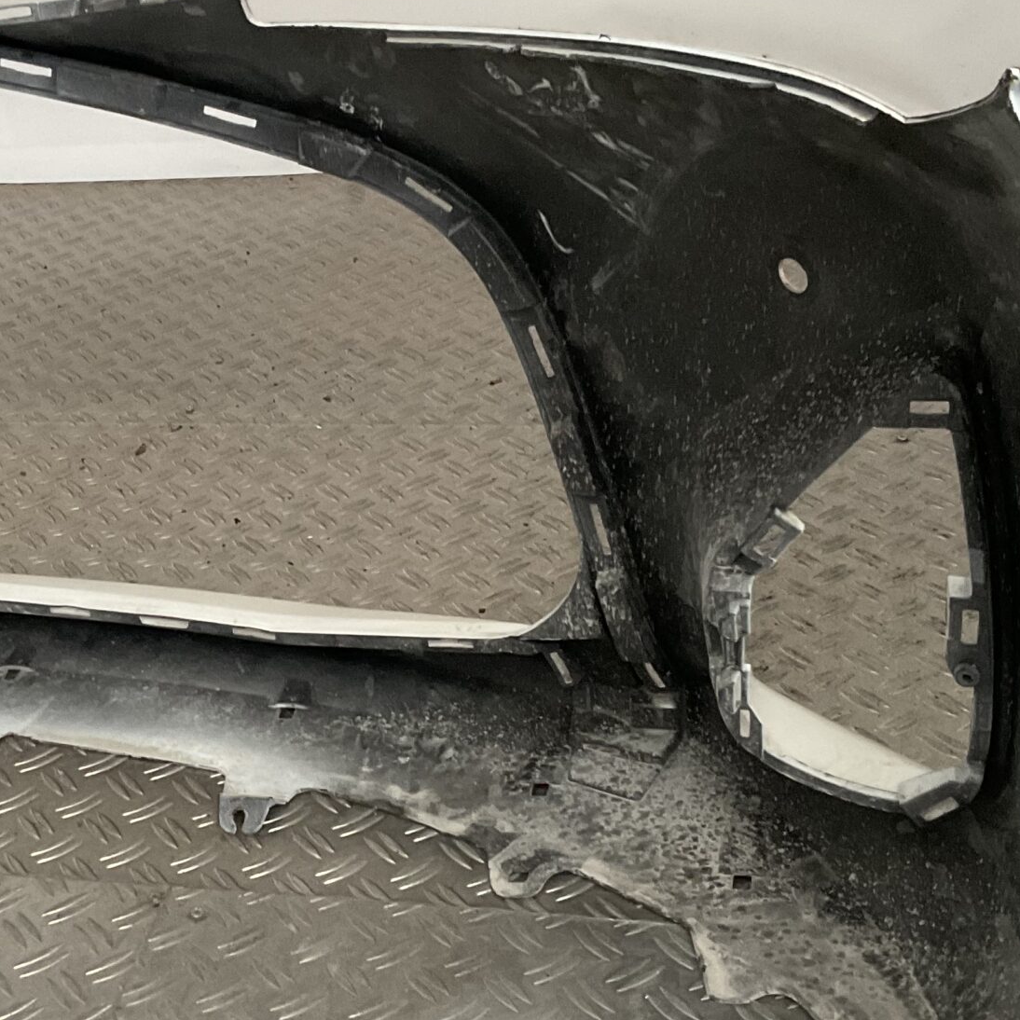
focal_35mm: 60
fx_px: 2000
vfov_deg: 28.6
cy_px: 544
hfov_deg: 28.3
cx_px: 283
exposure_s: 1/50
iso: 160
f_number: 1.8
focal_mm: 3
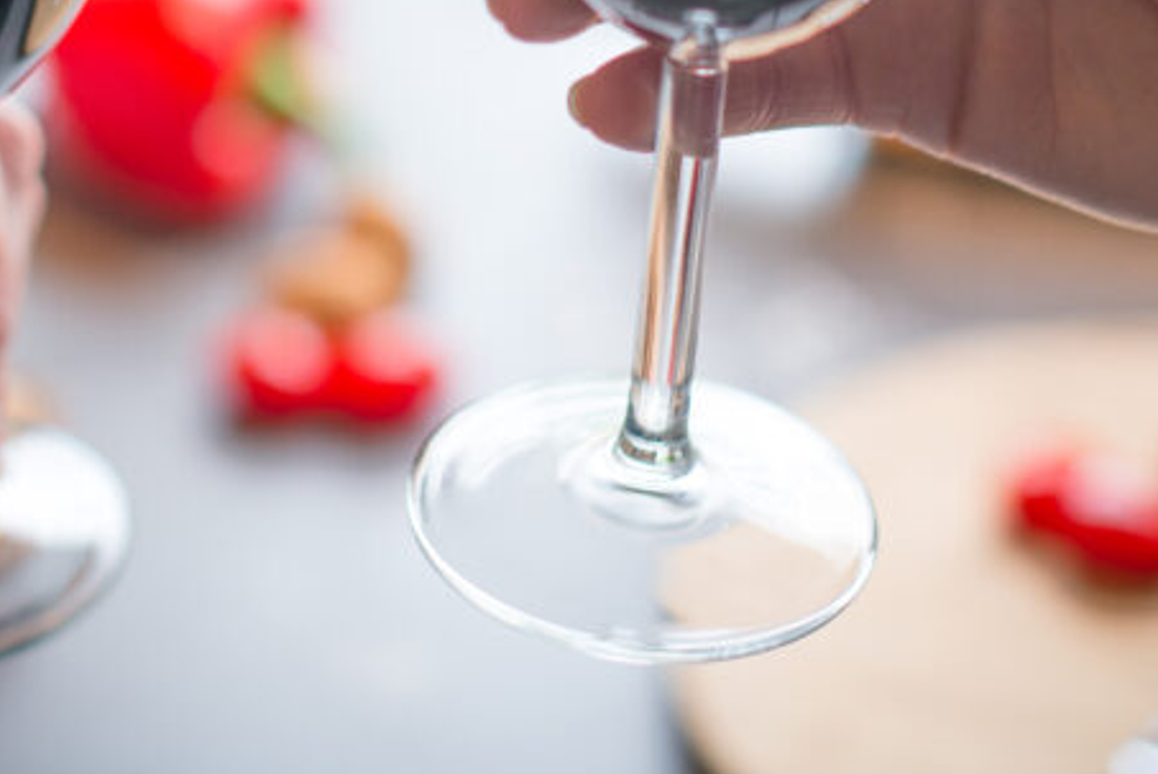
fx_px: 3638
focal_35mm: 113
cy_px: -18
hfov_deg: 18.1
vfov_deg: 12.0
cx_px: 422
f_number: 2.5
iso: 200
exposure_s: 1/80
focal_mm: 50
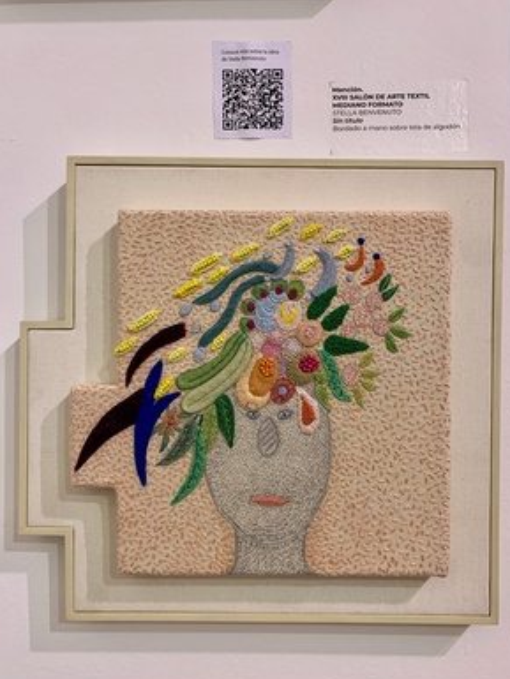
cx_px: 263
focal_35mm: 27
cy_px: 351
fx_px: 530
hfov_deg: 51.4
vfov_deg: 65.3
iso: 160
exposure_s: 1/50
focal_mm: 4.25
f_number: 1.8
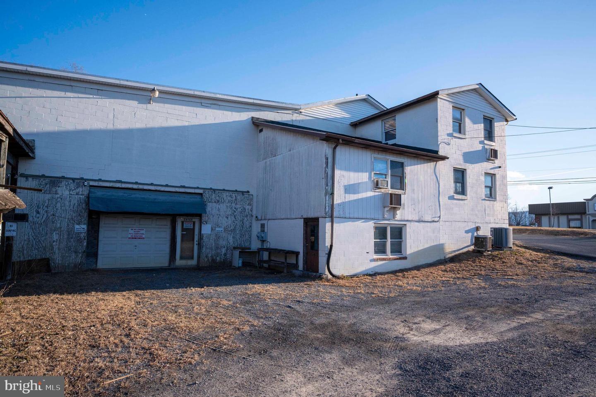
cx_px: 298
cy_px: 198
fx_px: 347
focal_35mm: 21
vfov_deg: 59.4
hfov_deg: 81.2
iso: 1000
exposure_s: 1/500
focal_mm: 21
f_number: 13
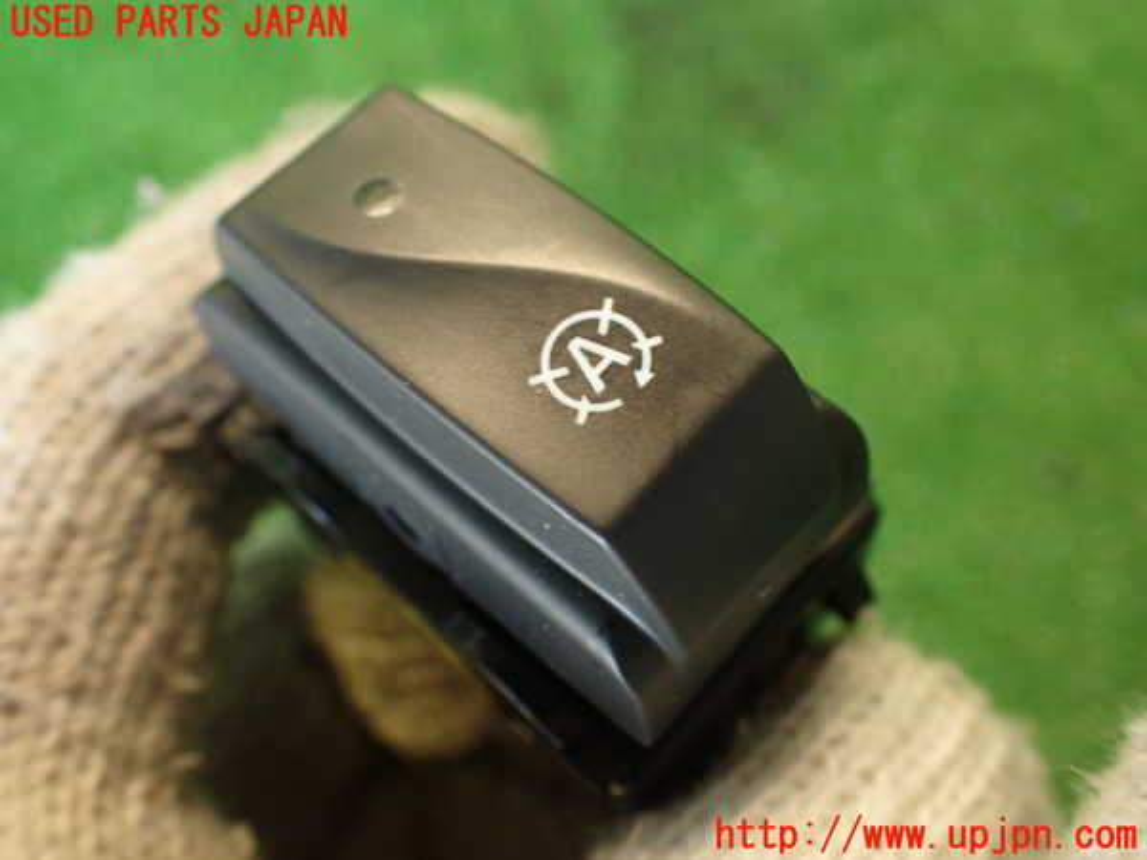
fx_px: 1060
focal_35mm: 32
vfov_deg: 44.2
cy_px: 430
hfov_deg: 56.8
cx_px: 574
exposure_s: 1/30
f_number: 2.4
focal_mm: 5.79
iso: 250
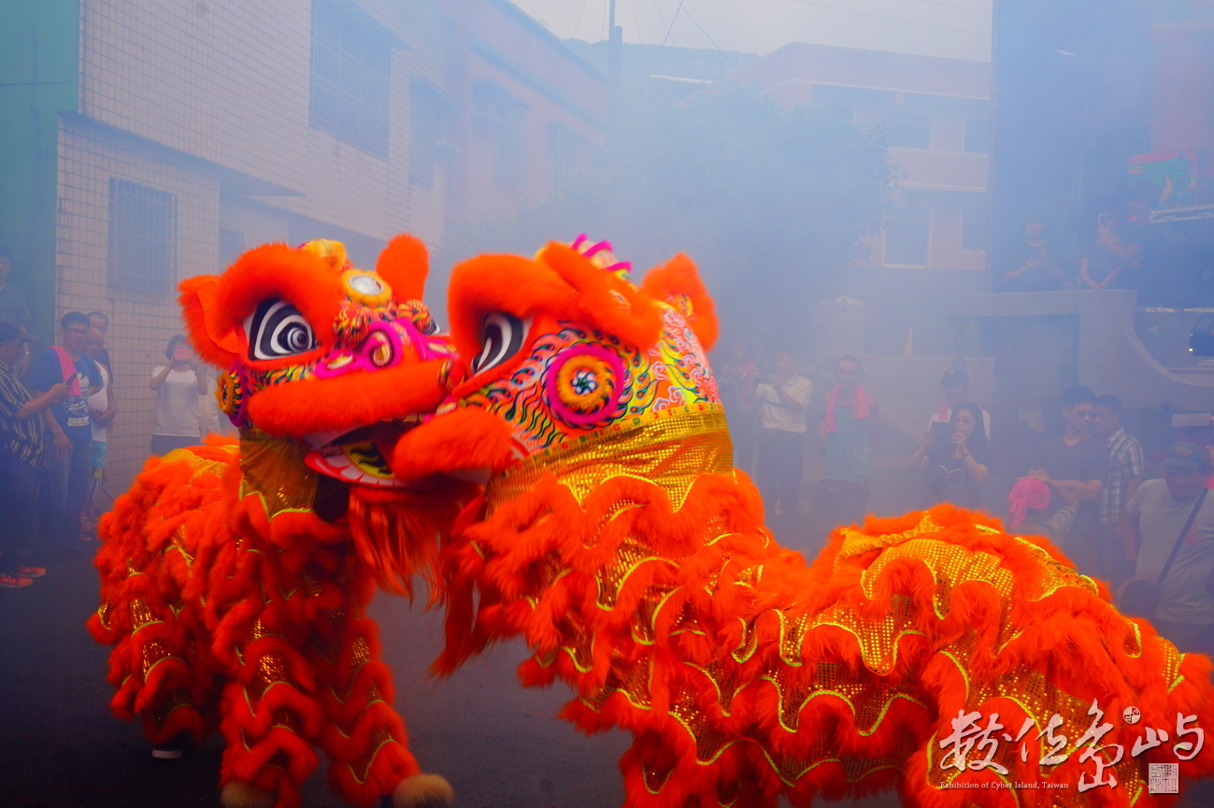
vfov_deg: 35.4
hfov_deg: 51.3
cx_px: 607
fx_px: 1264
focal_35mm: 38
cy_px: 404
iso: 100
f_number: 14
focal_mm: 25
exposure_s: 1/80
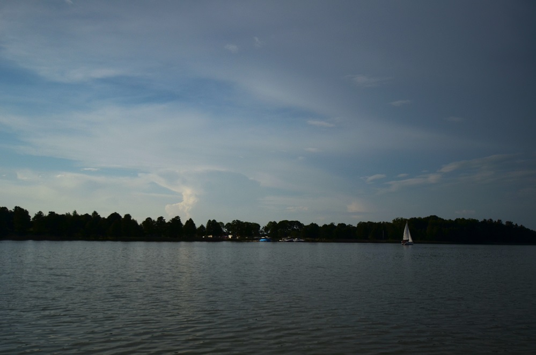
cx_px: 268
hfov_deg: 53.2
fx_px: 535
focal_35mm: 36
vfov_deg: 36.7
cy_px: 178
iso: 110
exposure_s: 1/8000
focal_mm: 24
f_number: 4
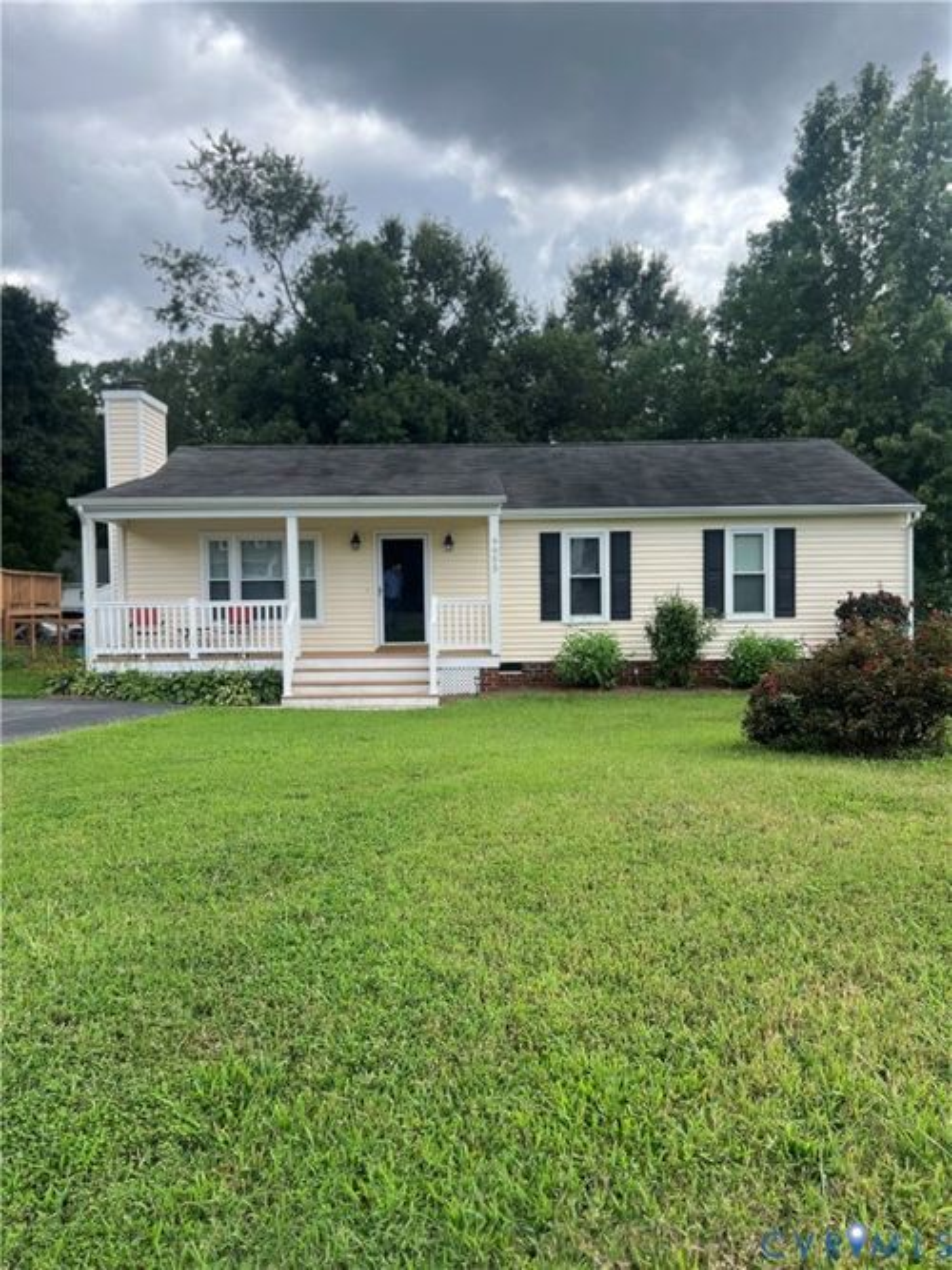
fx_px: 954
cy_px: 635
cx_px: 476
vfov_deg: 67.3
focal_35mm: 26
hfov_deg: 53.0
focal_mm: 5.7
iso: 50
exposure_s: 1/1553
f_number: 1.5
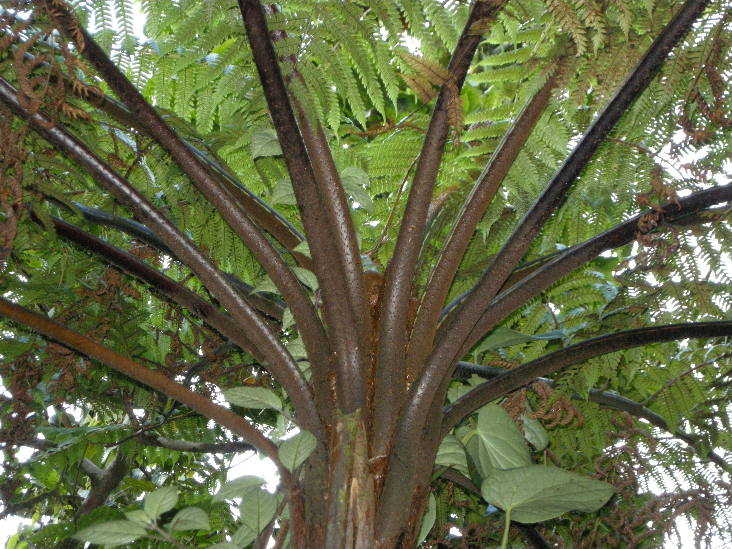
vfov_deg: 12.9
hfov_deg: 17.1
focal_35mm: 115
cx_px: 366
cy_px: 274
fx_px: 2432
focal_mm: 24.5
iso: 400
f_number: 5.1
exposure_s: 1/60
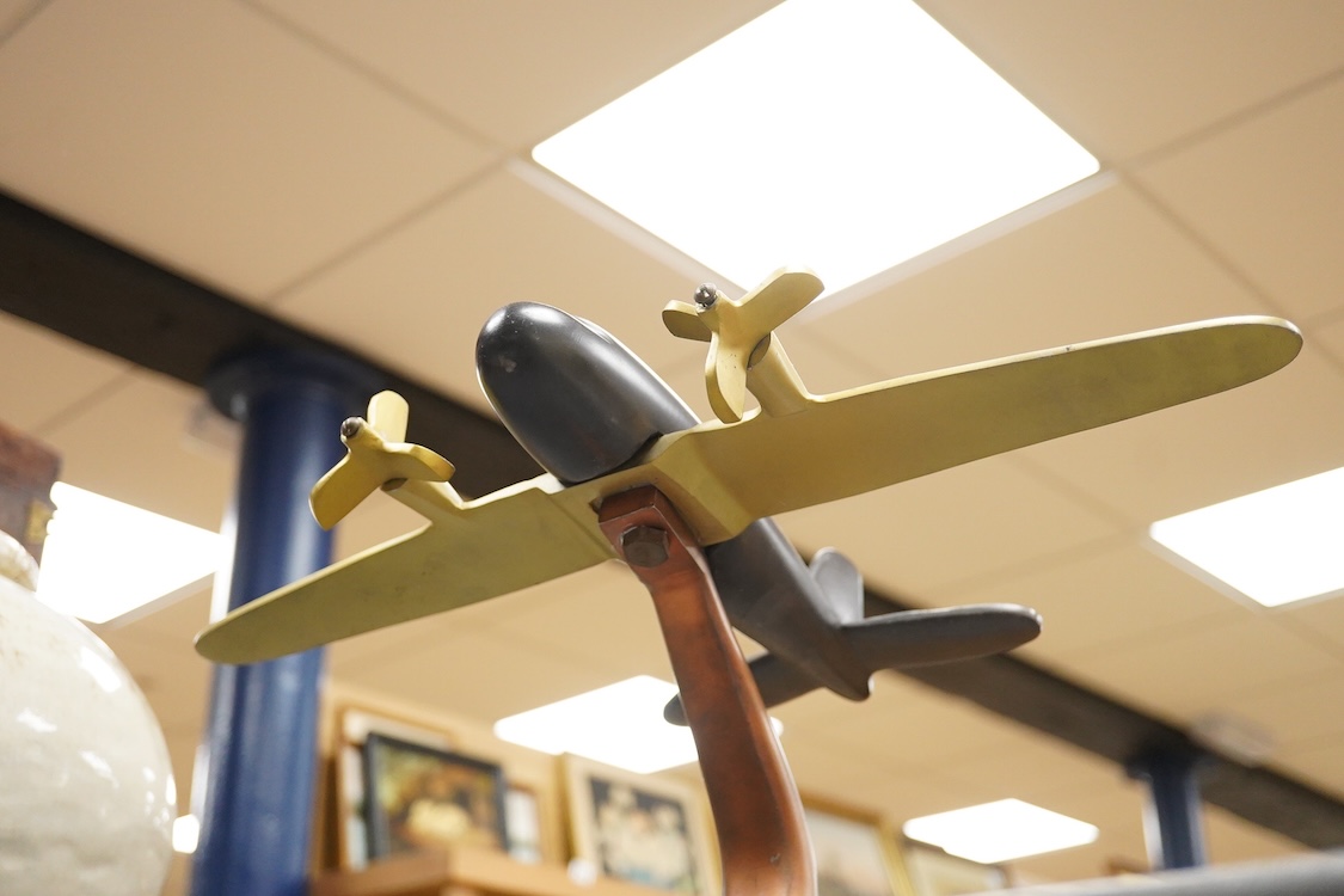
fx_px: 1680
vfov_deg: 29.9
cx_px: 672
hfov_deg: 43.6
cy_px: 448
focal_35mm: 45
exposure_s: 1/320
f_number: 3.5
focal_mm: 30
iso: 2500
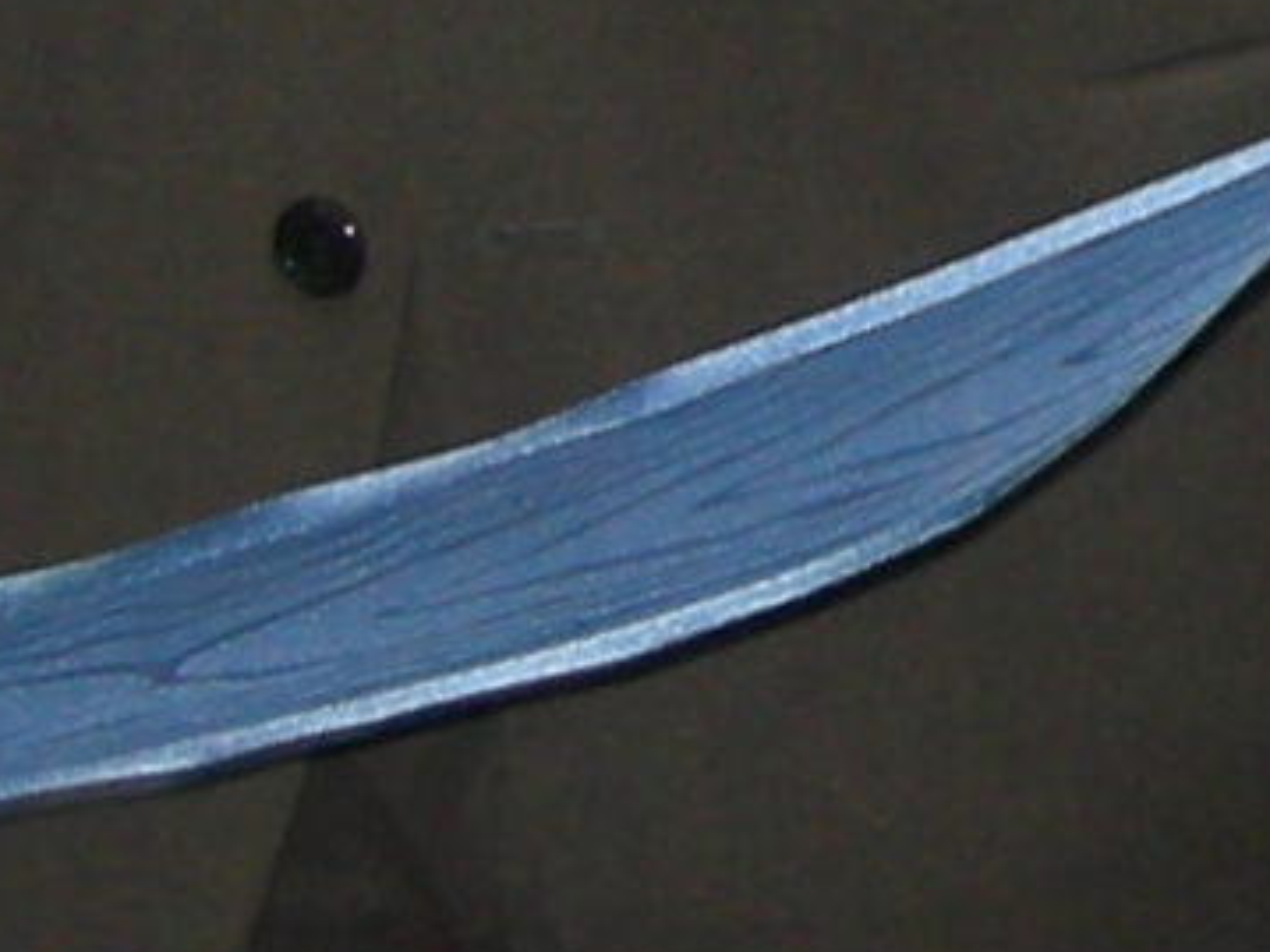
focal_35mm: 257
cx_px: 3697
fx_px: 9426
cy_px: -1065
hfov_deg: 7.0
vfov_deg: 5.6
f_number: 2.7
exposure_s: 1/60.1
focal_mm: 7.5
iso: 107
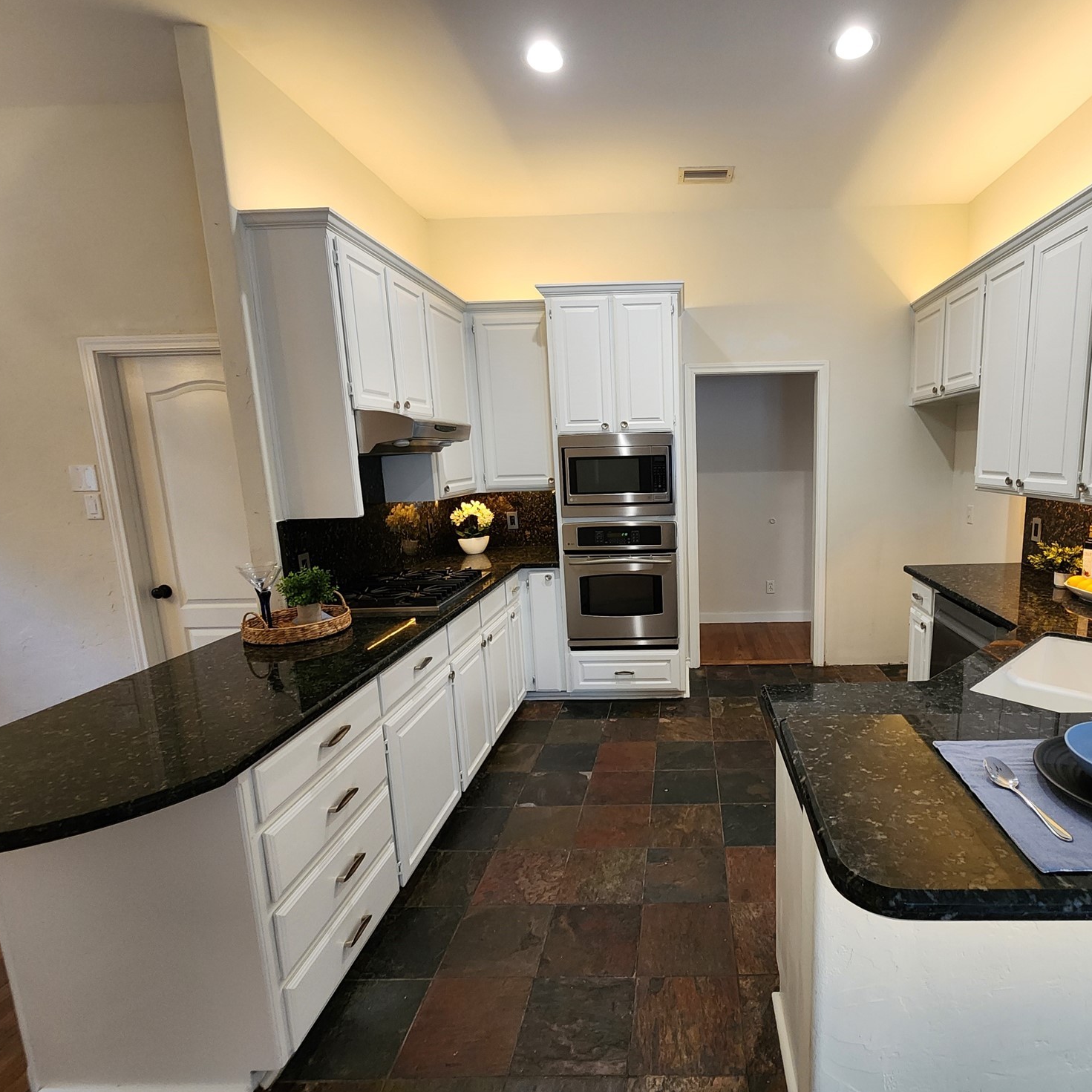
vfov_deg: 87.4
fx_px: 571
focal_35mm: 16
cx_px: 666
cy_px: 556
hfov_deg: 86.1
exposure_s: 1/60
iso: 250
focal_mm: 2.2
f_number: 2.2
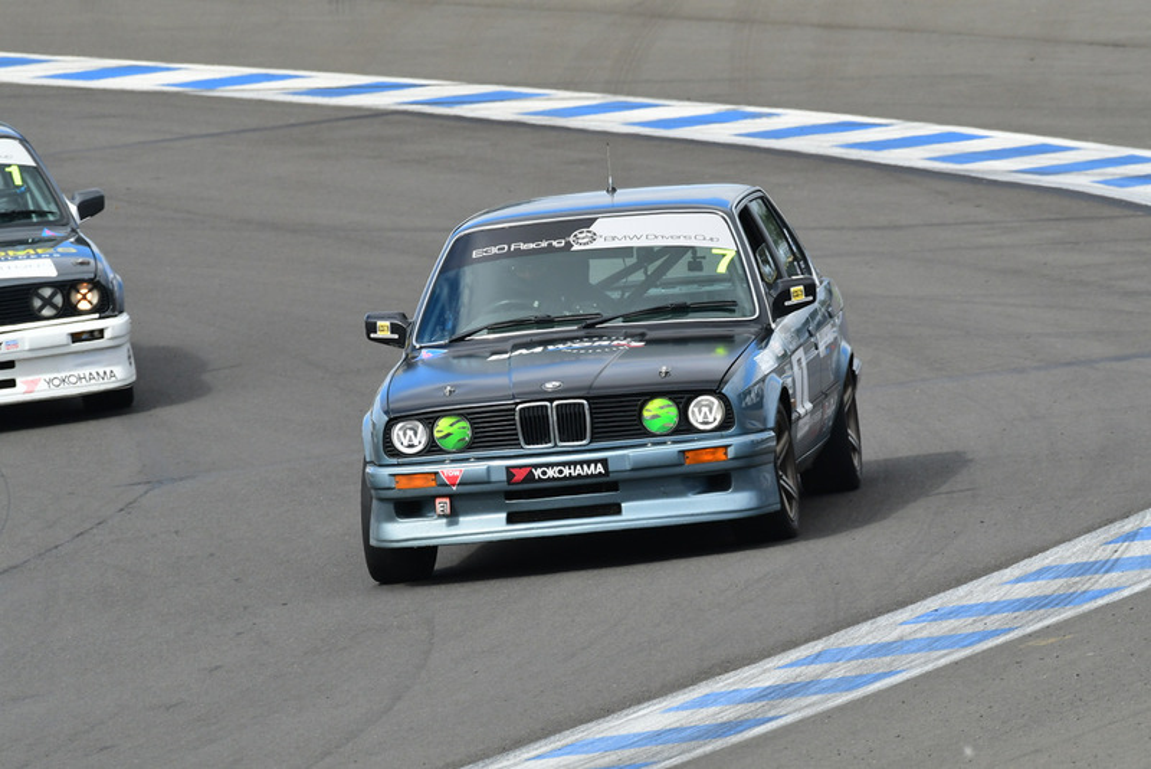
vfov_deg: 2.4
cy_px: 384
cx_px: 576
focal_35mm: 570
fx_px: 18230
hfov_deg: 3.6
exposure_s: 1/640
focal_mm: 380
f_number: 10
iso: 640
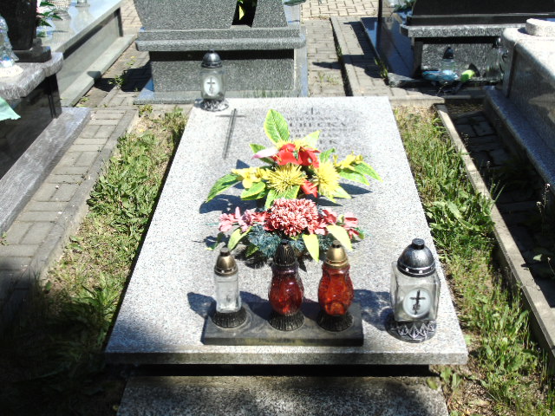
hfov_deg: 46.8
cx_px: 278
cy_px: 208
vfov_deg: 36.0
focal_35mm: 40
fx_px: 641
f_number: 3.9
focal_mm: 7.1
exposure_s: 1/500
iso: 80
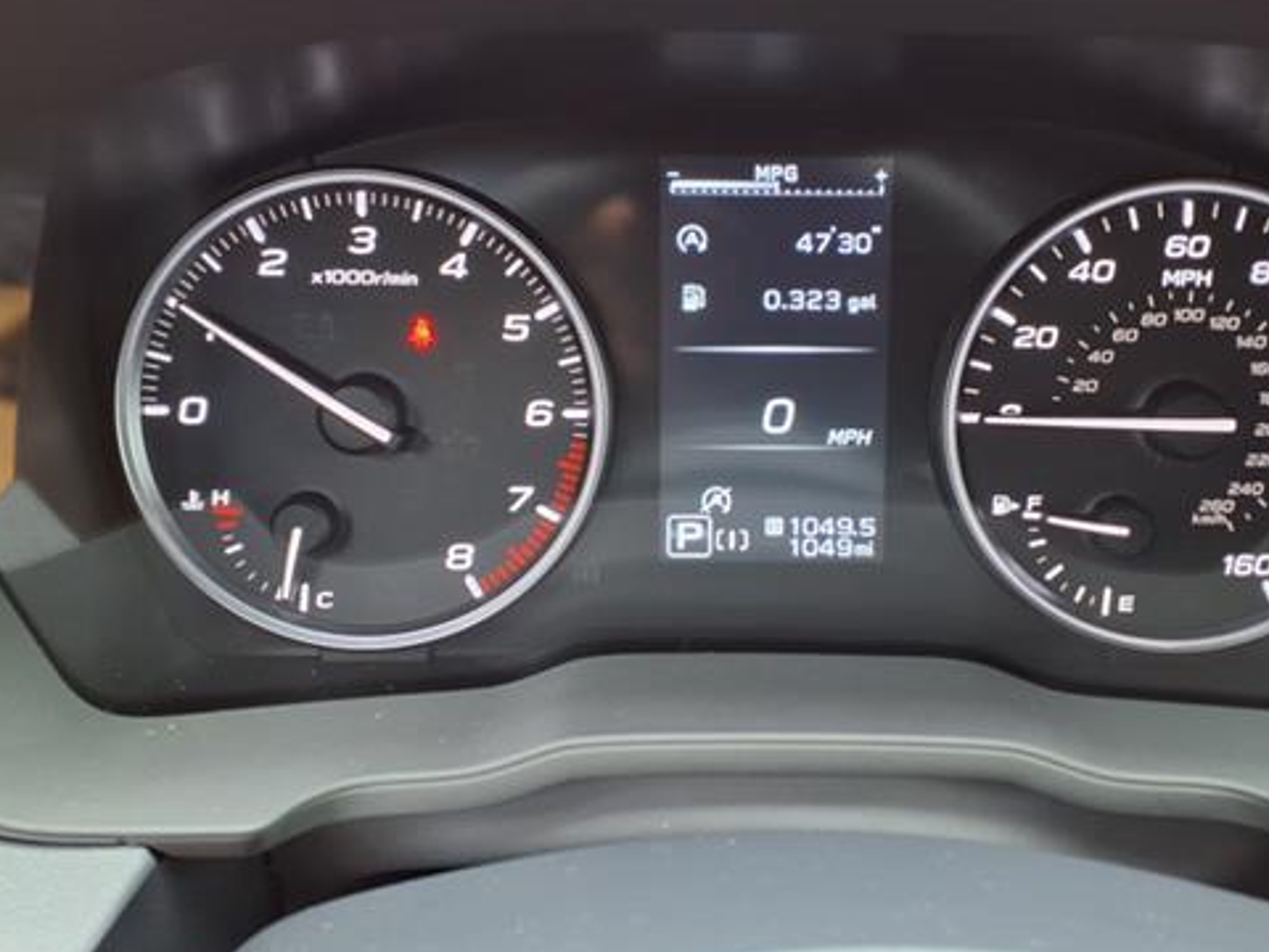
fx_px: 1320
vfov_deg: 39.6
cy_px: 426
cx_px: 735
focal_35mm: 36
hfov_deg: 51.1
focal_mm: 3.58
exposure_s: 1/50
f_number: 1.9
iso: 160
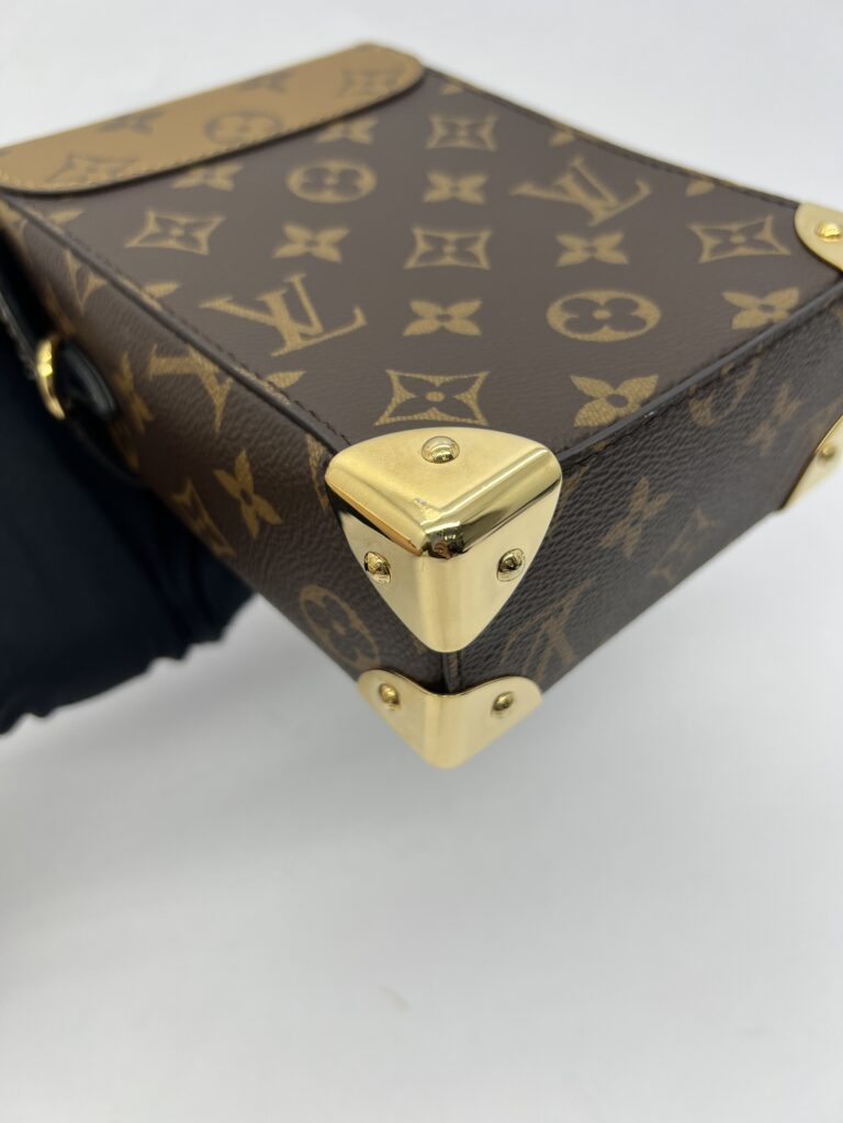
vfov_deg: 67.3
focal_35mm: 26
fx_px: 844
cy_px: 562
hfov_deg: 53.1
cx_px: 422
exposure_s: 1/164
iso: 40
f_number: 1.5
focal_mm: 5.7
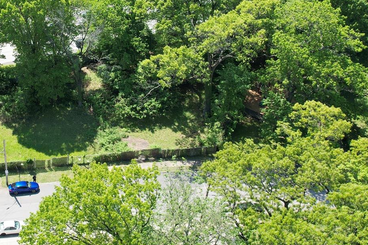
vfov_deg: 27.1
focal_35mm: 49
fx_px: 501
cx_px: 61
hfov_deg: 38.5
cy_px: 58
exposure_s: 1/1000
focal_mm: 8.38
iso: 160
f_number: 2.8
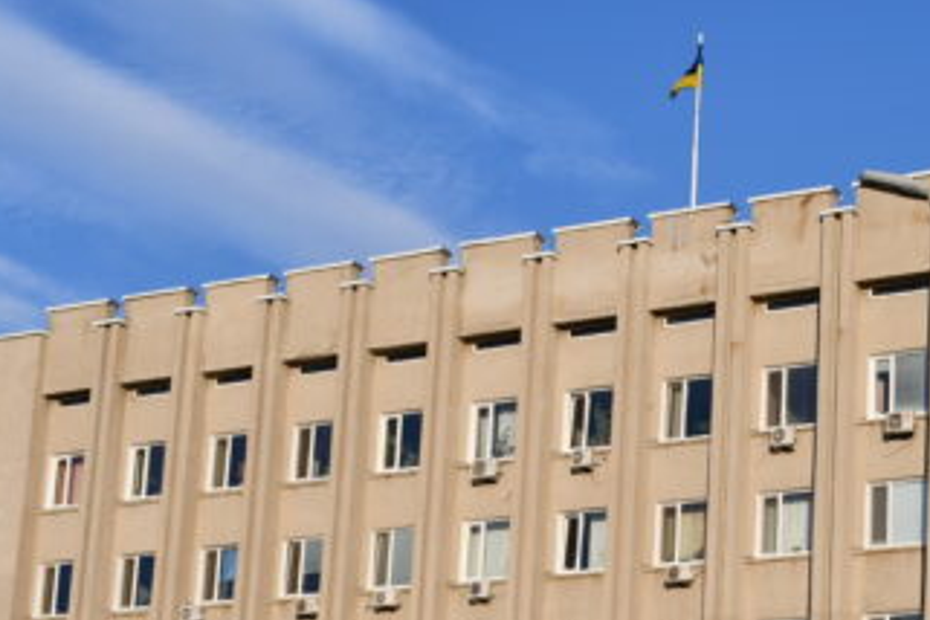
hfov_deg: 23.2
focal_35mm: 85
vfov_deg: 15.8
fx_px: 2196
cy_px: 577
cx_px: 860
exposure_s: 1/320
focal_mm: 26
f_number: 8
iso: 100
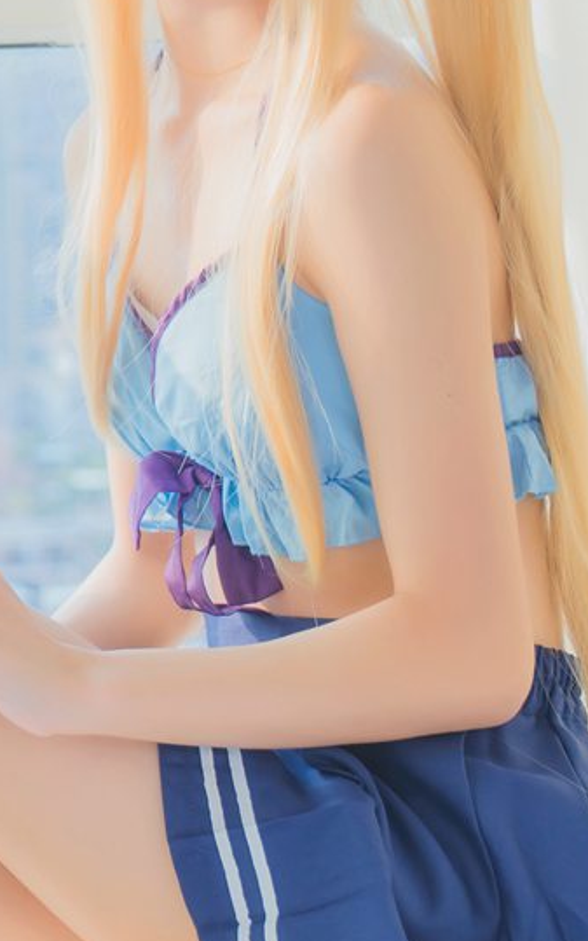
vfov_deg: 15.3
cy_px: 353
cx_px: -451
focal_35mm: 136
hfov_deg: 9.2
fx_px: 3486
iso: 160
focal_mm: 40
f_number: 3.2
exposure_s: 1/125
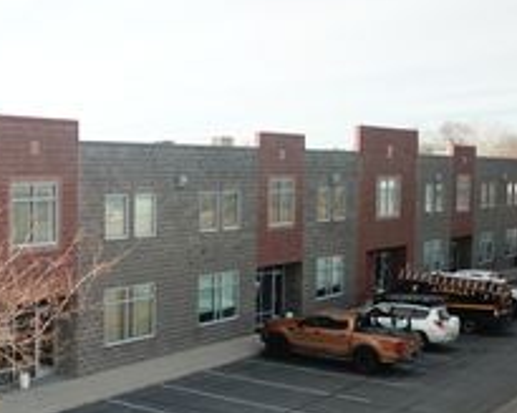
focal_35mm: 62
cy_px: 251
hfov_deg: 29.0
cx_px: 28
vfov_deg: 24.5
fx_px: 949
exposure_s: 1/25
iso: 150
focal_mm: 4.7
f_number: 2.2
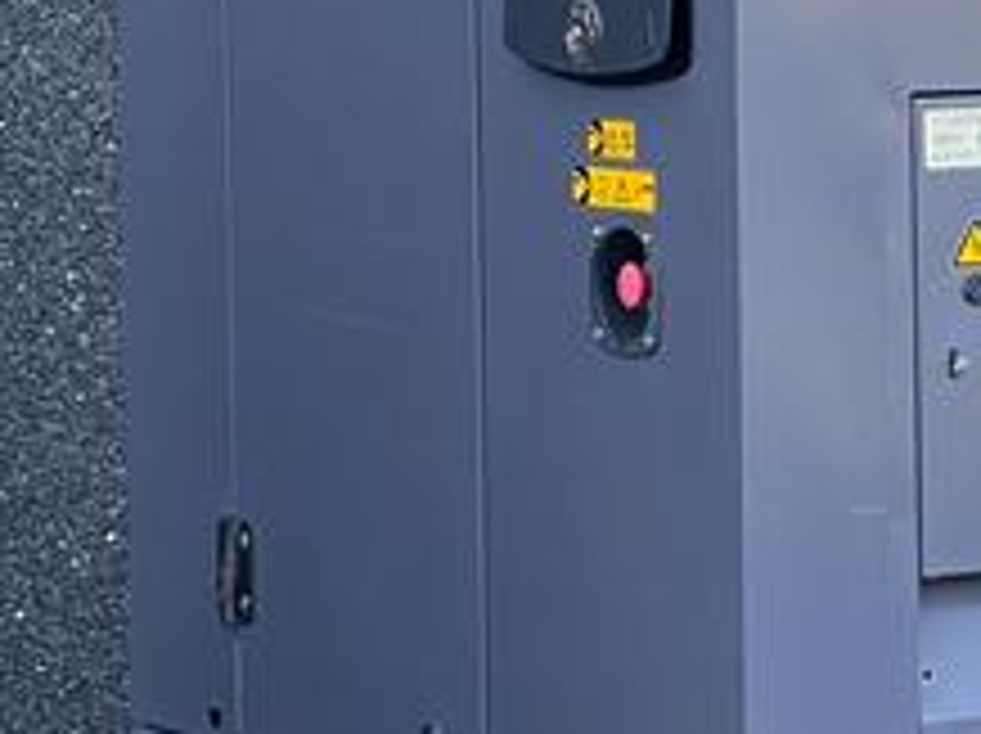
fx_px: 6652
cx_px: 1678
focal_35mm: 235
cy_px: 315
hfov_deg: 8.2
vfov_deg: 6.3
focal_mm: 7.5
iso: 32
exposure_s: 1/99
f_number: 2.2
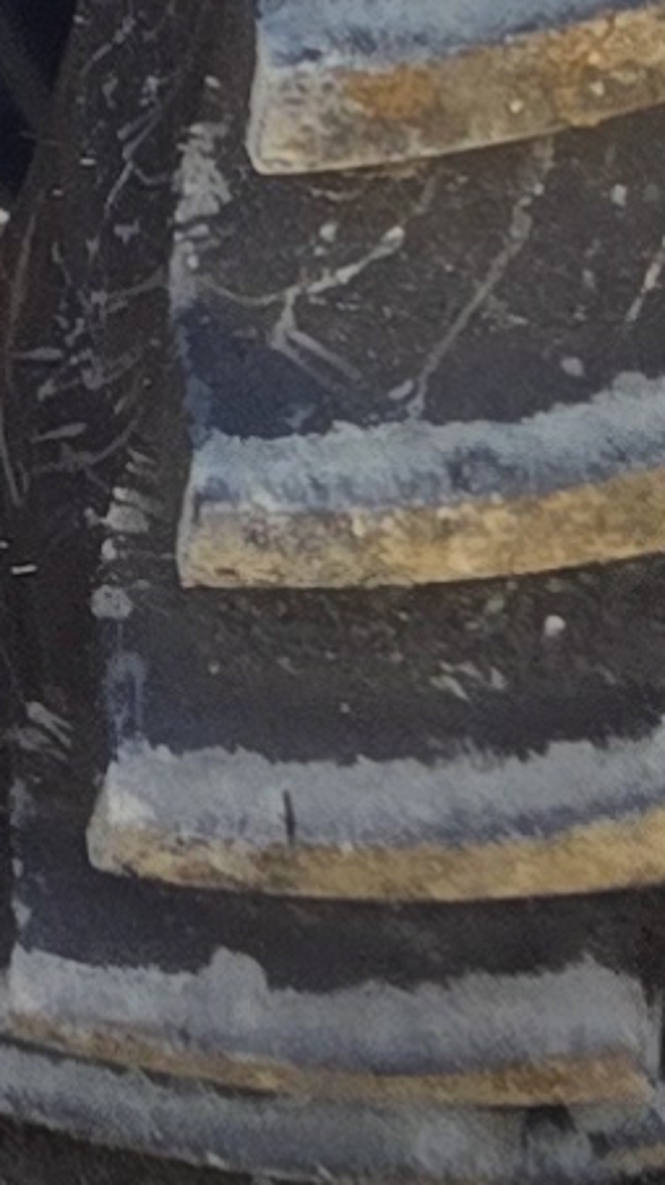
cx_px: -1207
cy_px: -1396
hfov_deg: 5.2
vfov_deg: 9.0
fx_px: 6936
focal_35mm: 221
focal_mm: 5.4
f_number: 1.8
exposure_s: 1/922
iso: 25
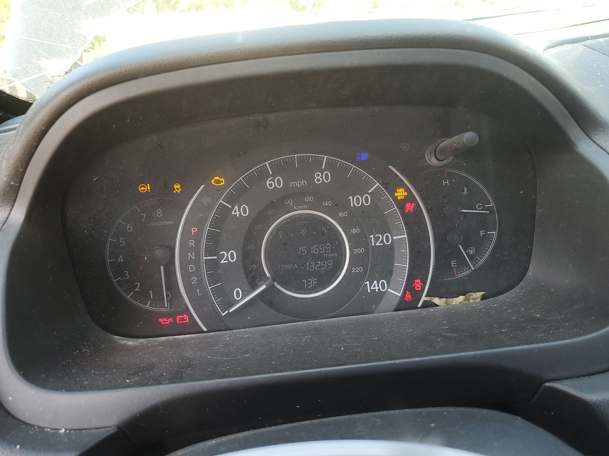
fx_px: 457
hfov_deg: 67.3
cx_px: 304
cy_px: 228
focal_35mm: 26
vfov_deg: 53.1
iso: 51
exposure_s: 1/120
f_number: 1.5
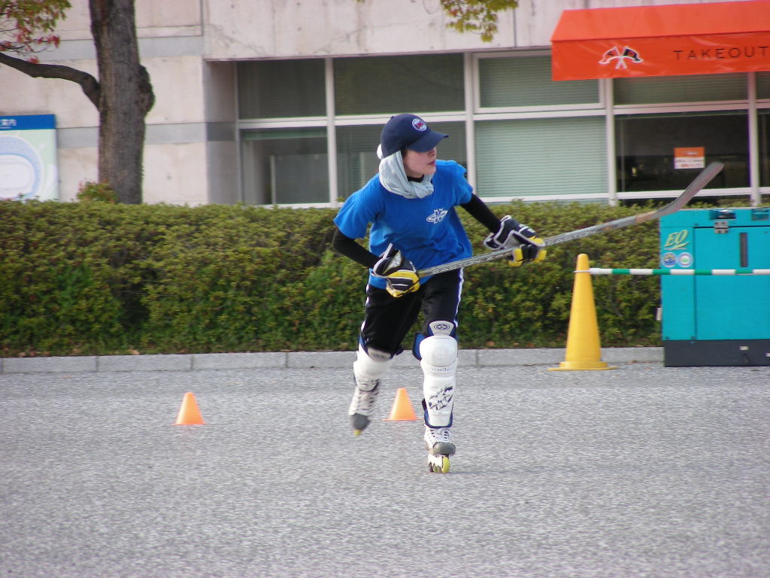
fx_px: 8453
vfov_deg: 3.9
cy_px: 289
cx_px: 385
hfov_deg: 5.2
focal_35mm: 380
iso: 50
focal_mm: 63.3
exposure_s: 1/73.7
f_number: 3.5
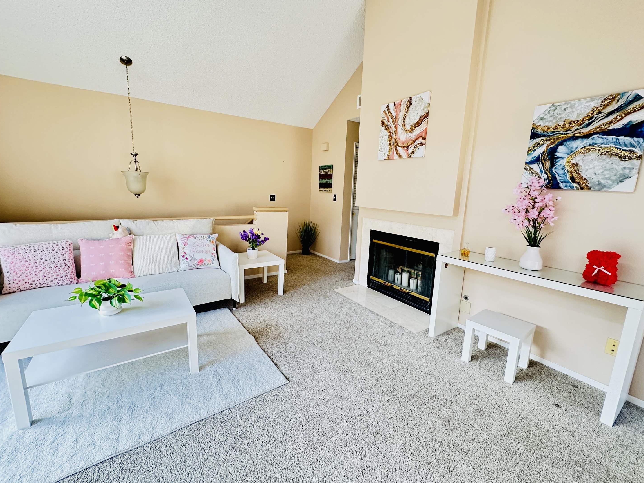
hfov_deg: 98.2
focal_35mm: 15
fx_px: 279
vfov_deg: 81.7
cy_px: 239
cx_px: 314
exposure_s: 1/78
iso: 320
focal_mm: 2.22
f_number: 2.2
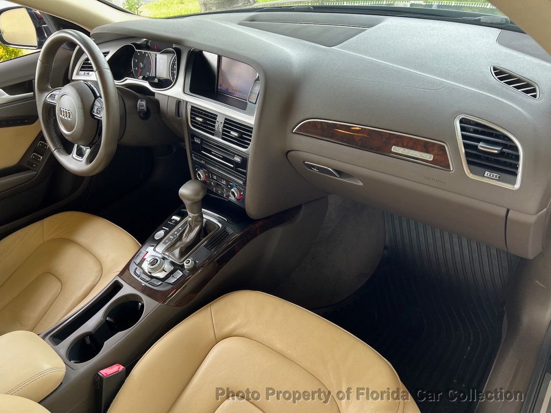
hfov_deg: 67.3
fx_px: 414
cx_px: 276
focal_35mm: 26
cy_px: 206
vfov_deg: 53.1
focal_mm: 5.7
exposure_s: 1/121
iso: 100
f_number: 1.5
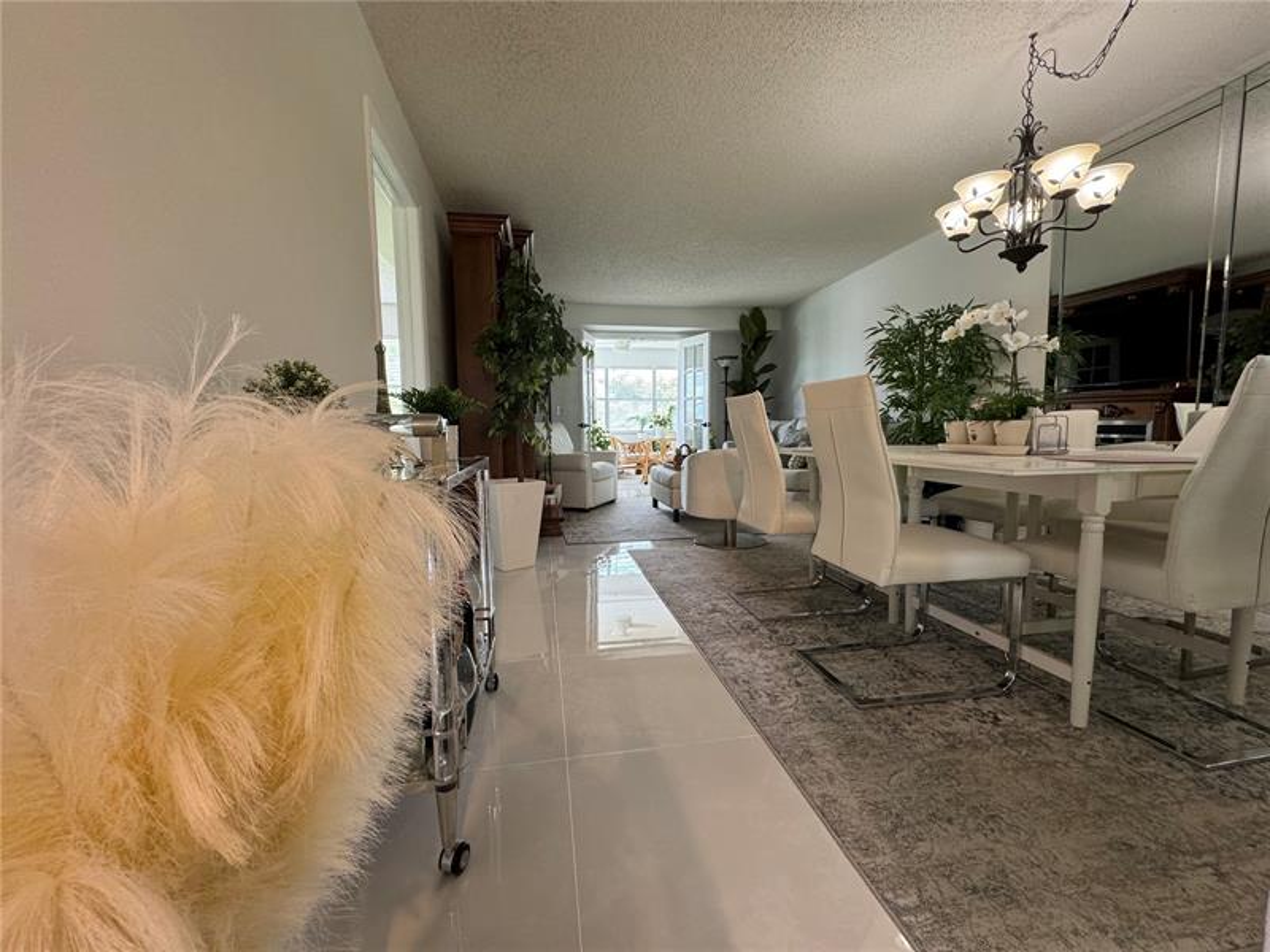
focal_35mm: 14
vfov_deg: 85.7
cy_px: 476
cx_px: 635
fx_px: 514
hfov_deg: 102.1
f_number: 2.2
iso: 250
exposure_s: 1/120
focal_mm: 2.22
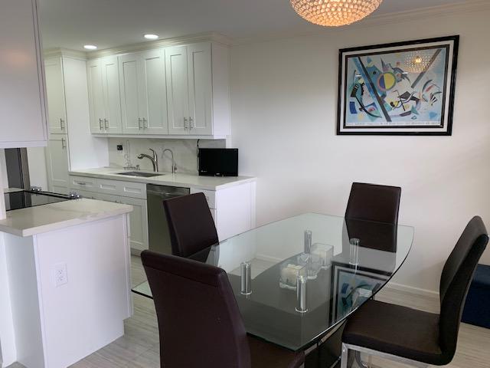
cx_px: 245
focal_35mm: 26
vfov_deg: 53.1
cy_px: 184
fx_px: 368
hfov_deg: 67.3
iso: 80
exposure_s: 1/121
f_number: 1.8
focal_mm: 4.25
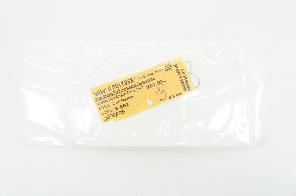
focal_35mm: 45
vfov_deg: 29.8
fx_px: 370
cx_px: 148
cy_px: 98
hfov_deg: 43.6
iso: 400
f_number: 4.5
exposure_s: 1/60
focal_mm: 30
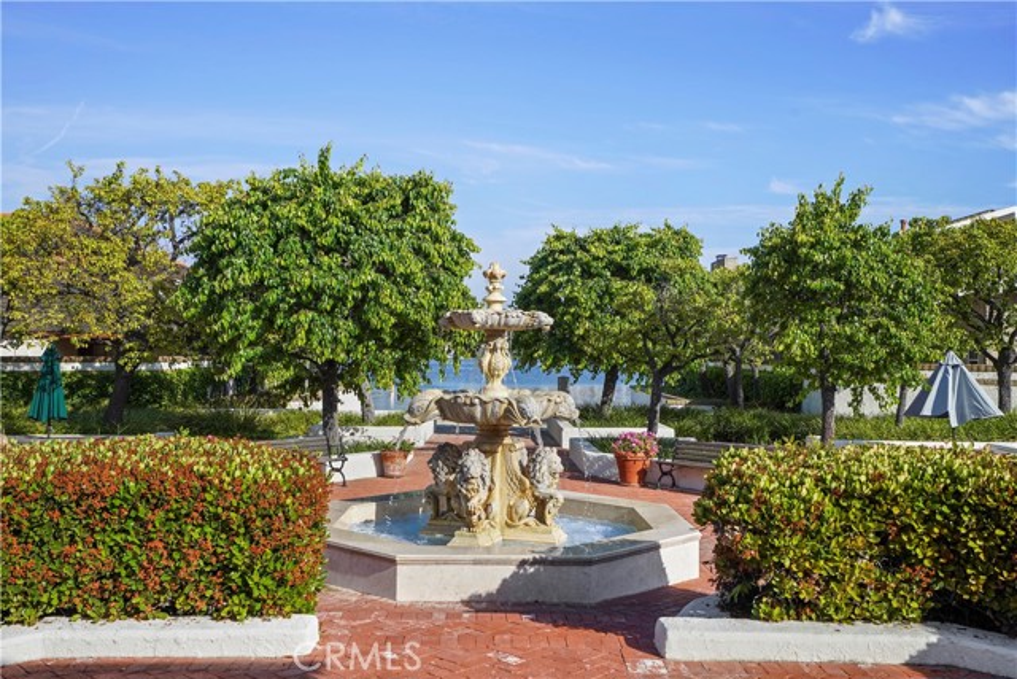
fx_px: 989
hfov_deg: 54.4
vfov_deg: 37.9
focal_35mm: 35
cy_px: 340
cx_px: 508
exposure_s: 1/500
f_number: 8
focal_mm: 35
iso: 250
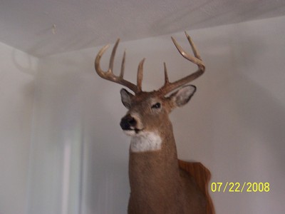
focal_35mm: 37
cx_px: 142
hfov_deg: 50.1
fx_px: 305
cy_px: 107
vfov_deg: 38.7
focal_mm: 5.6
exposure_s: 1/8
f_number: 2.8
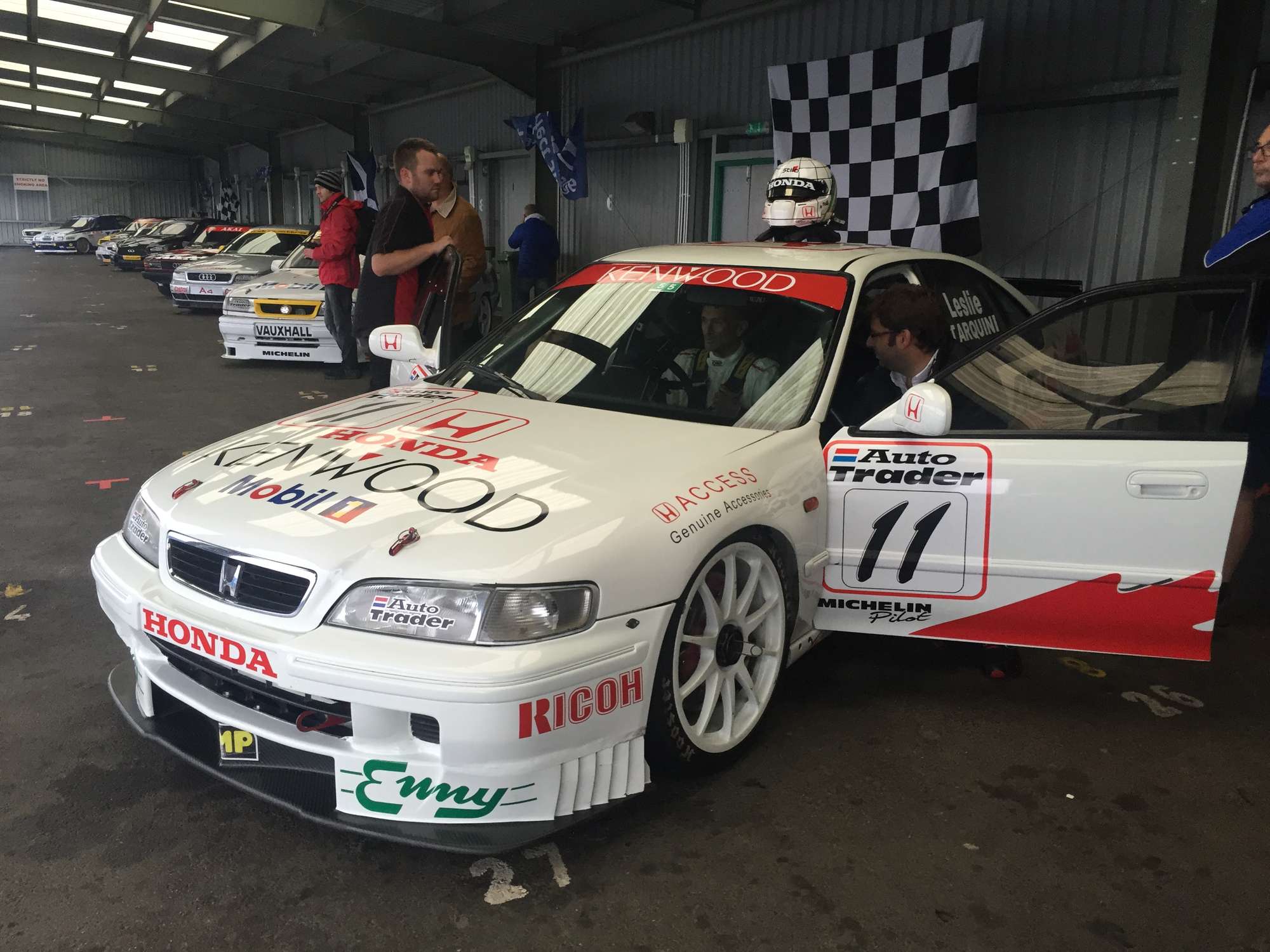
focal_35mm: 29
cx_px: 635
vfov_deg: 48.2
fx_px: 1064
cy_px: 476
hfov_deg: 61.7
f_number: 2.2
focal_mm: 4.15
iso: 32
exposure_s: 1/30
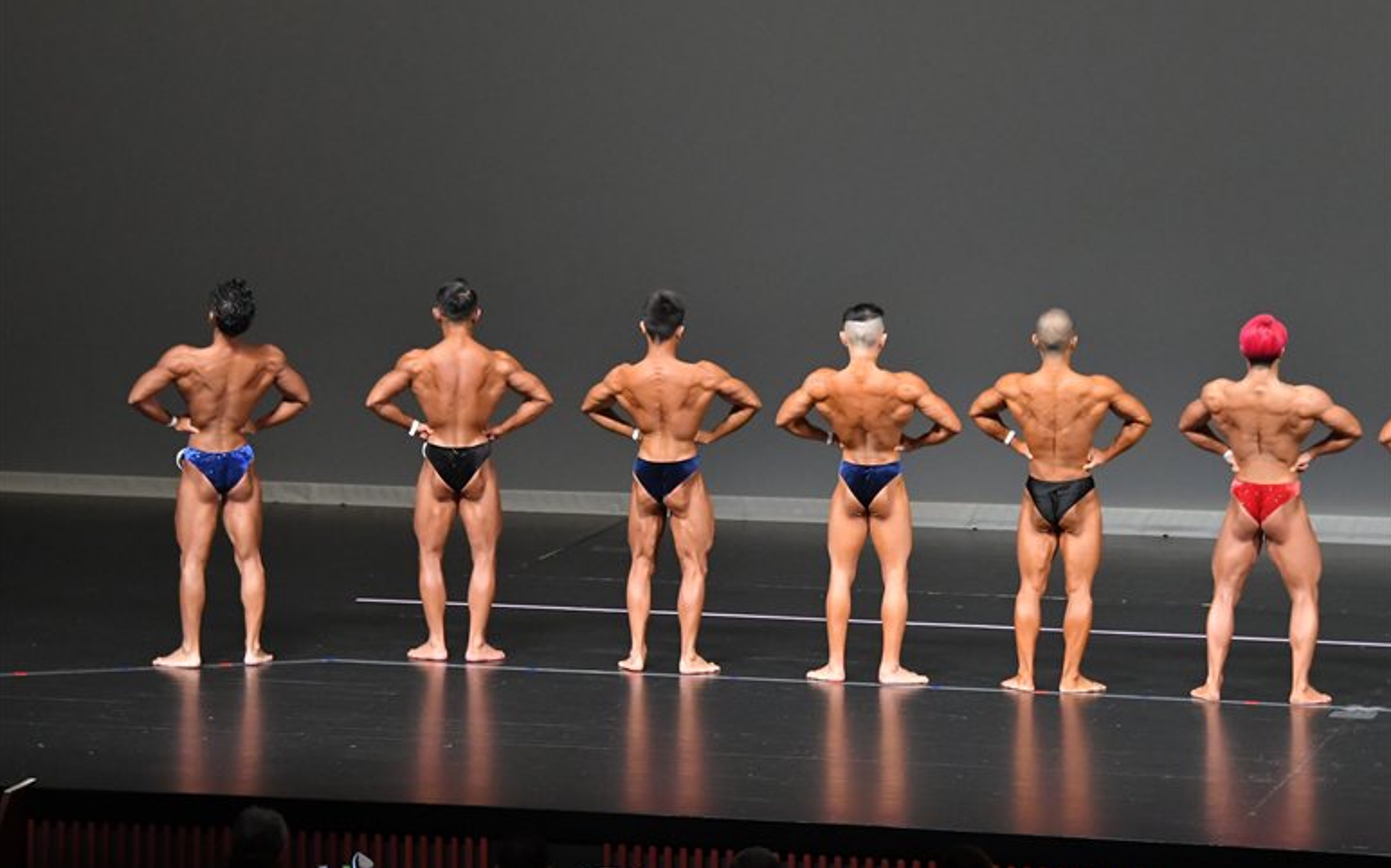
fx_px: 6746
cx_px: 696
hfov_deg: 11.8
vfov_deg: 7.4
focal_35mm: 178
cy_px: 434
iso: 5000
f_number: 5.6
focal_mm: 116
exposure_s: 1/400
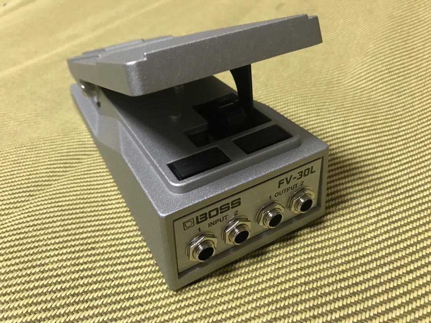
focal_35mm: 28
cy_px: 162
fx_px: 349
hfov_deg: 63.4
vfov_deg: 49.7
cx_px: 216
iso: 100
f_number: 1.8
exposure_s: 1/14
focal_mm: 3.99
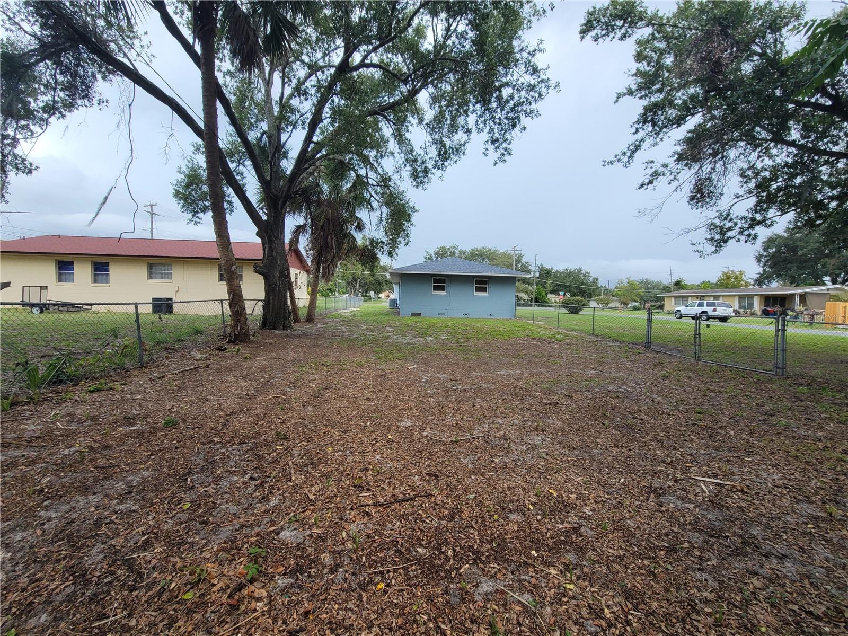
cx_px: 424
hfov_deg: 106.2
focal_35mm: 13
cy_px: 318
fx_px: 318
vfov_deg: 89.9
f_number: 2.2
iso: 64
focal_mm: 2.2
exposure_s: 1/191
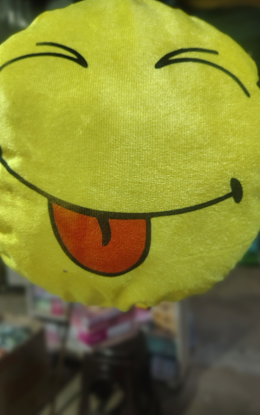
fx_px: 295
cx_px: 118
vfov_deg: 70.4
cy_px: 204
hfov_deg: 47.5
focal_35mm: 26
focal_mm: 5.56
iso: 543
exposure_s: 1/100
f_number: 1.8
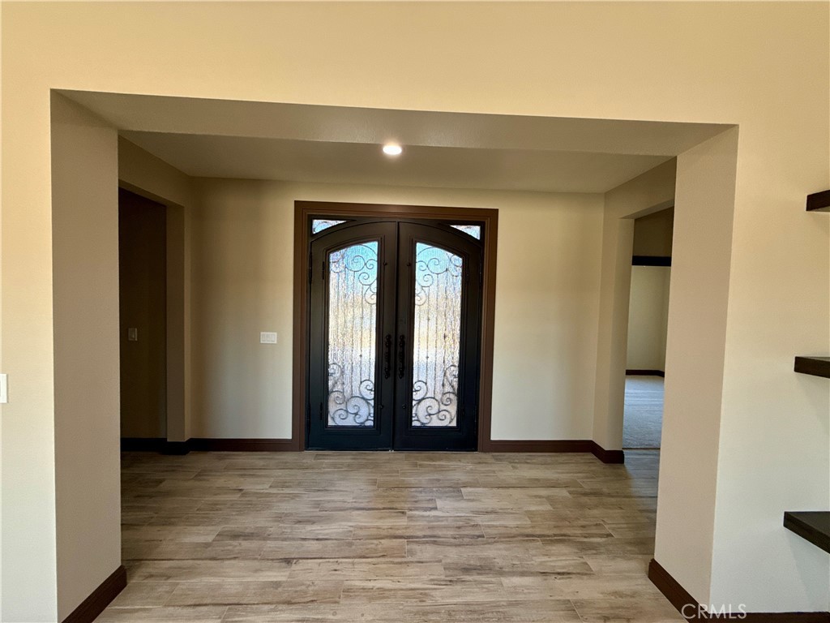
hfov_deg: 102.1
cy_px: 312
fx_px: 336
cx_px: 415
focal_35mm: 14
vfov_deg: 85.7
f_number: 2.2
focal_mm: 2.22
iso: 160
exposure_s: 1/120
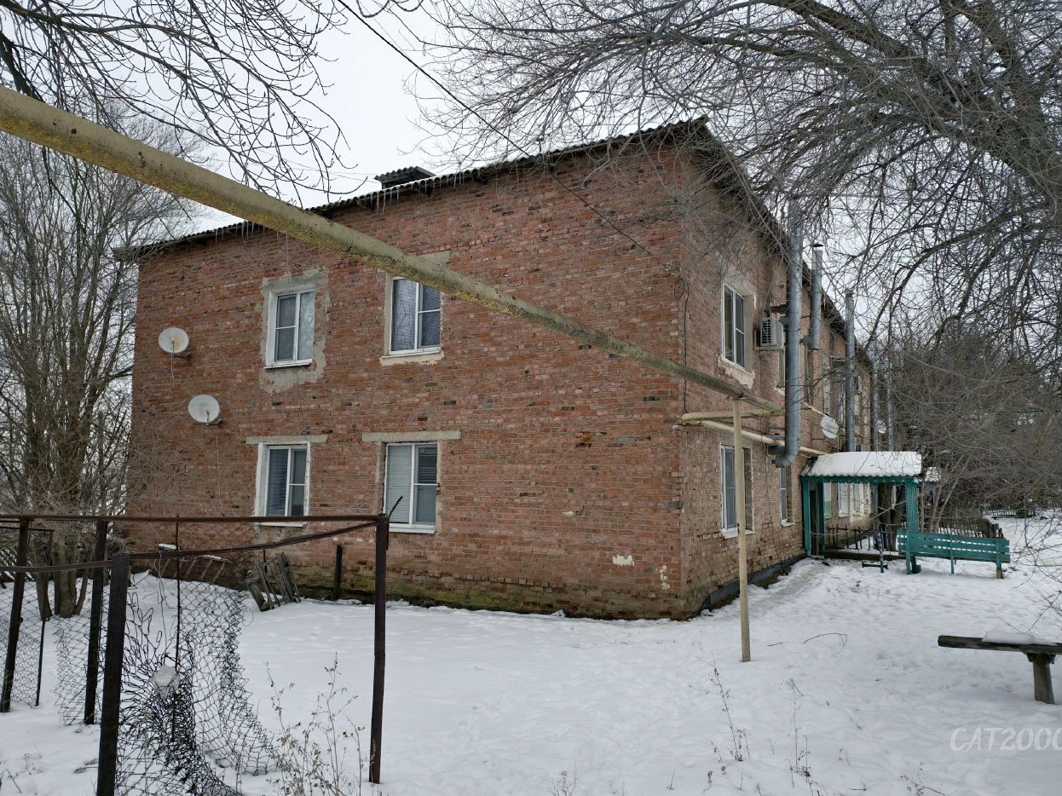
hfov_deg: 71.6
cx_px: 532
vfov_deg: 56.8
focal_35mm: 24
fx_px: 736
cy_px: 392
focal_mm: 6.54
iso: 72
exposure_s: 1/1524
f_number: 1.57
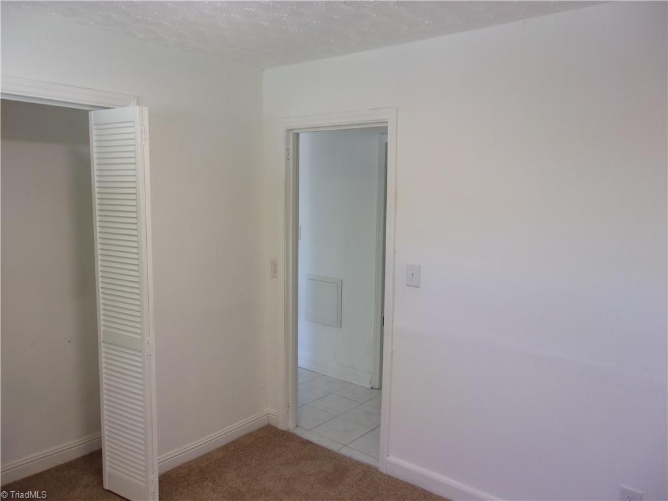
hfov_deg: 65.3
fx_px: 521
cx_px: 334
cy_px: 250
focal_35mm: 27
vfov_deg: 51.4
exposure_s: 1/34
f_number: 3
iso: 102
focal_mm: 4.9
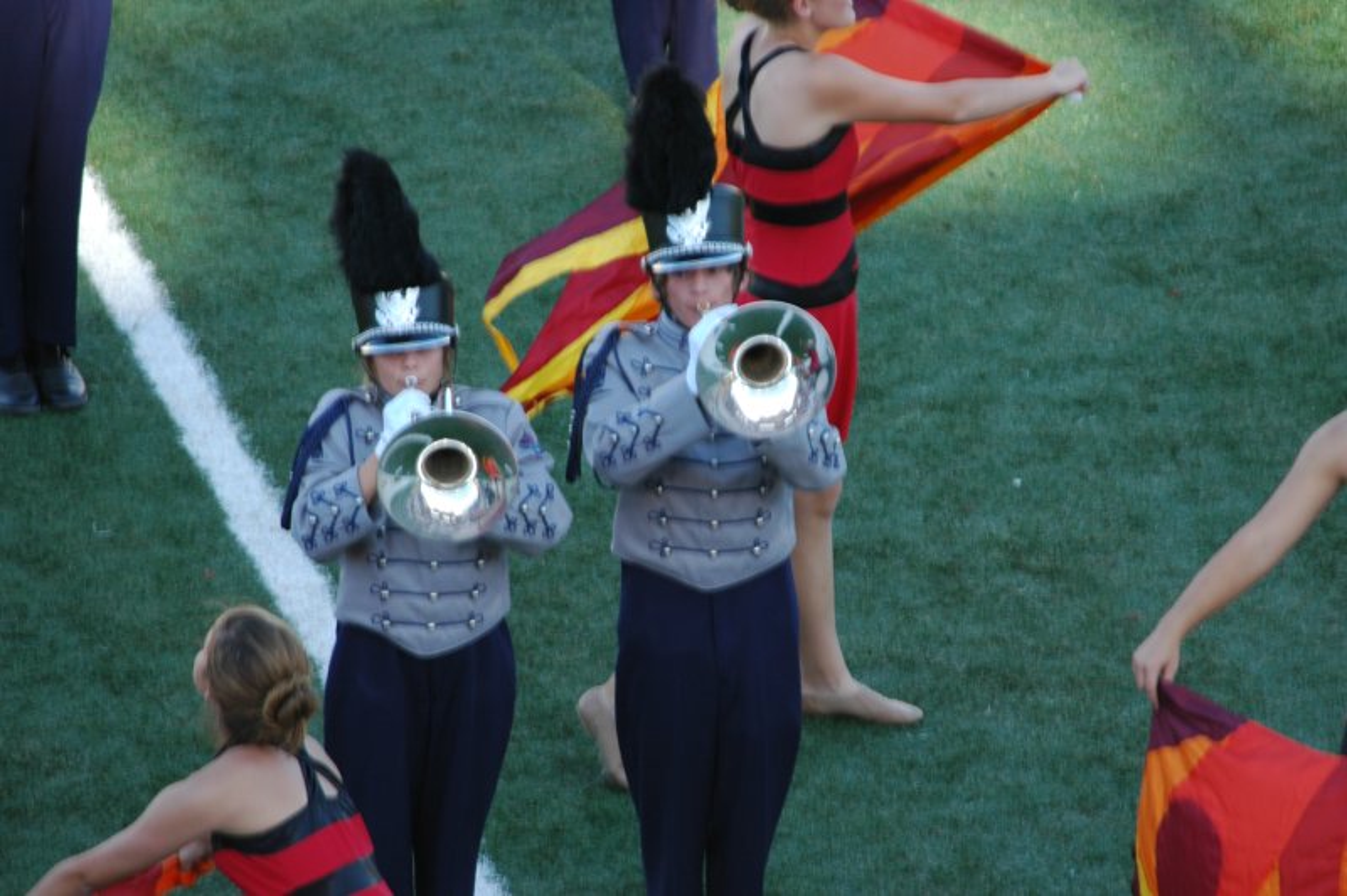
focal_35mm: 600
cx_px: 674
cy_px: 448
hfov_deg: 3.4
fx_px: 22431
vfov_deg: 2.3
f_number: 5.6
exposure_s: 1/160
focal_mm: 400
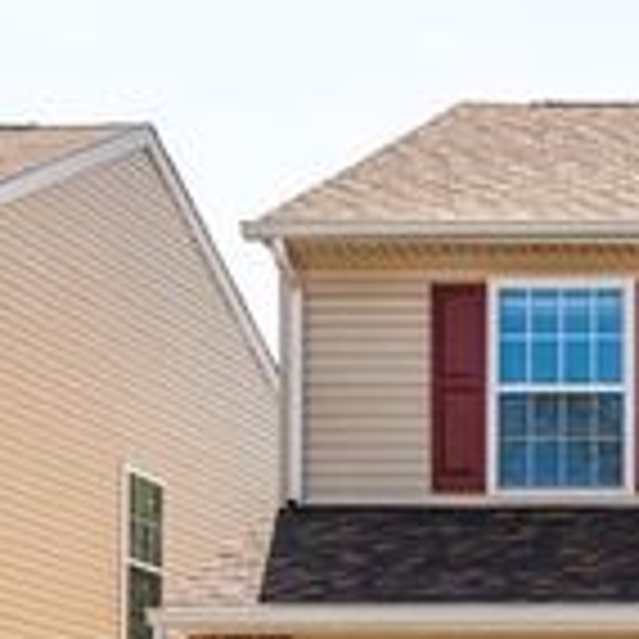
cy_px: 486
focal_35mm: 108
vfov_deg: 16.0
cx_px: 1076
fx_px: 2256
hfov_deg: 14.5
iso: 400
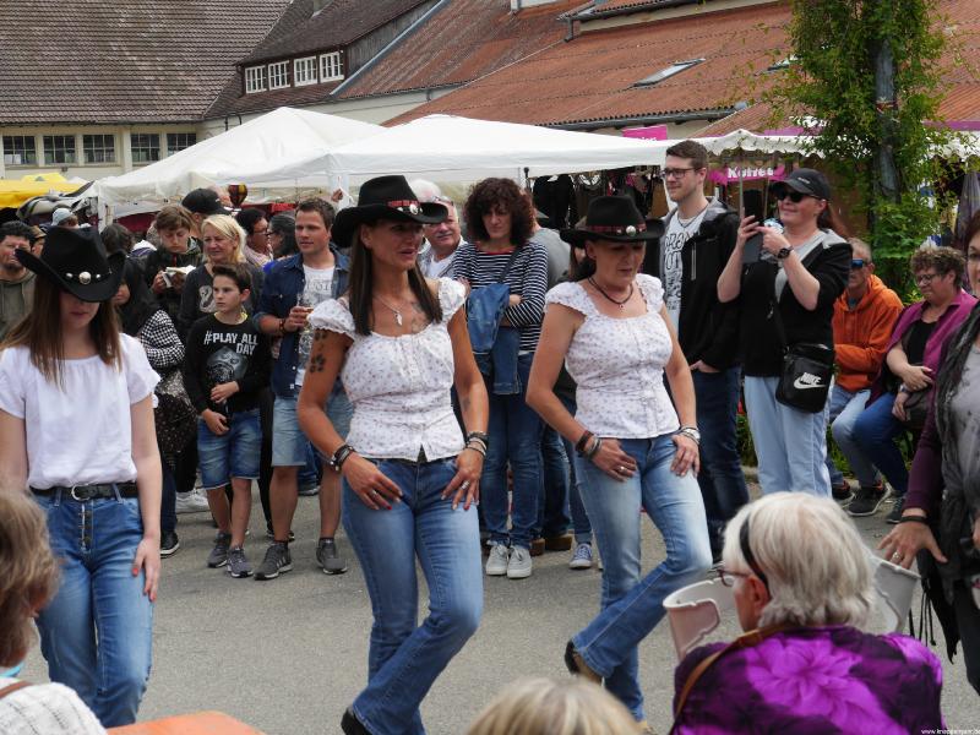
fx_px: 1812
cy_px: 368
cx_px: 490
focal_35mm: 64
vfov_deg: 22.9
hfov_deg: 30.3
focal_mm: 32
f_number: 8
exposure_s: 1/320
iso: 200
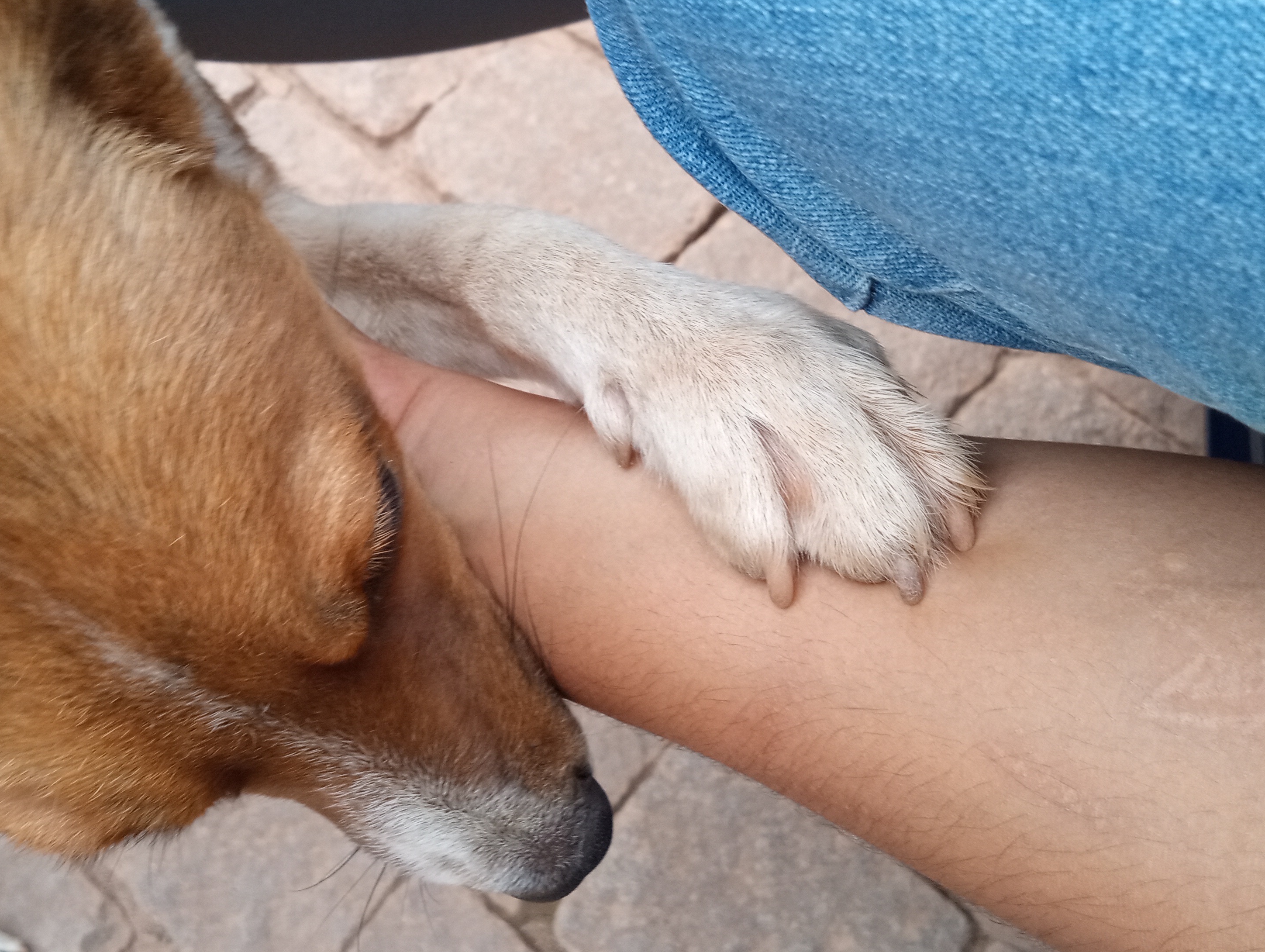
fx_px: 1646
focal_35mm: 45
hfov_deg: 42.0
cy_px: 426
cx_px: 593
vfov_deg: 32.2
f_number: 2.2
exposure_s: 1/100
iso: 160
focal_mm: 3.42
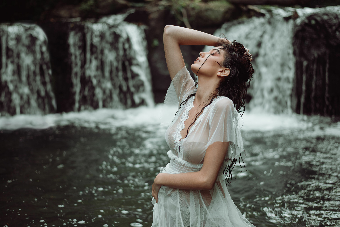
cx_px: 170
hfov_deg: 39.6
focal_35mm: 50
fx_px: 472
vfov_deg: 27.0
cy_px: 114
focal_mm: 50
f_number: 2
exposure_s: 1/125
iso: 400
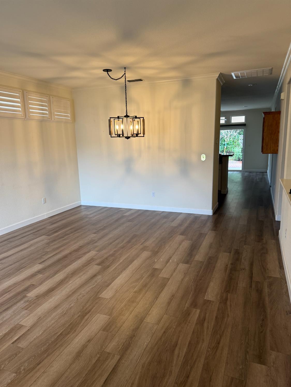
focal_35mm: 24
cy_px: 194
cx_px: 146
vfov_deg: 71.6
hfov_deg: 56.8
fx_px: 269
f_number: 1.78
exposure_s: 1/60
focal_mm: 6.76
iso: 160
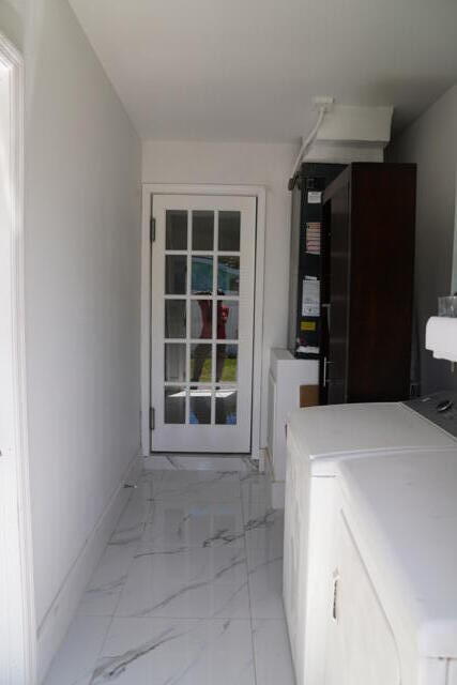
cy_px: 342
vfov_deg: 73.7
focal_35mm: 24
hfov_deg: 53.2
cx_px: 228
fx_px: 457
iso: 80
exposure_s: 1/80
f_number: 5.6
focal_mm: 24
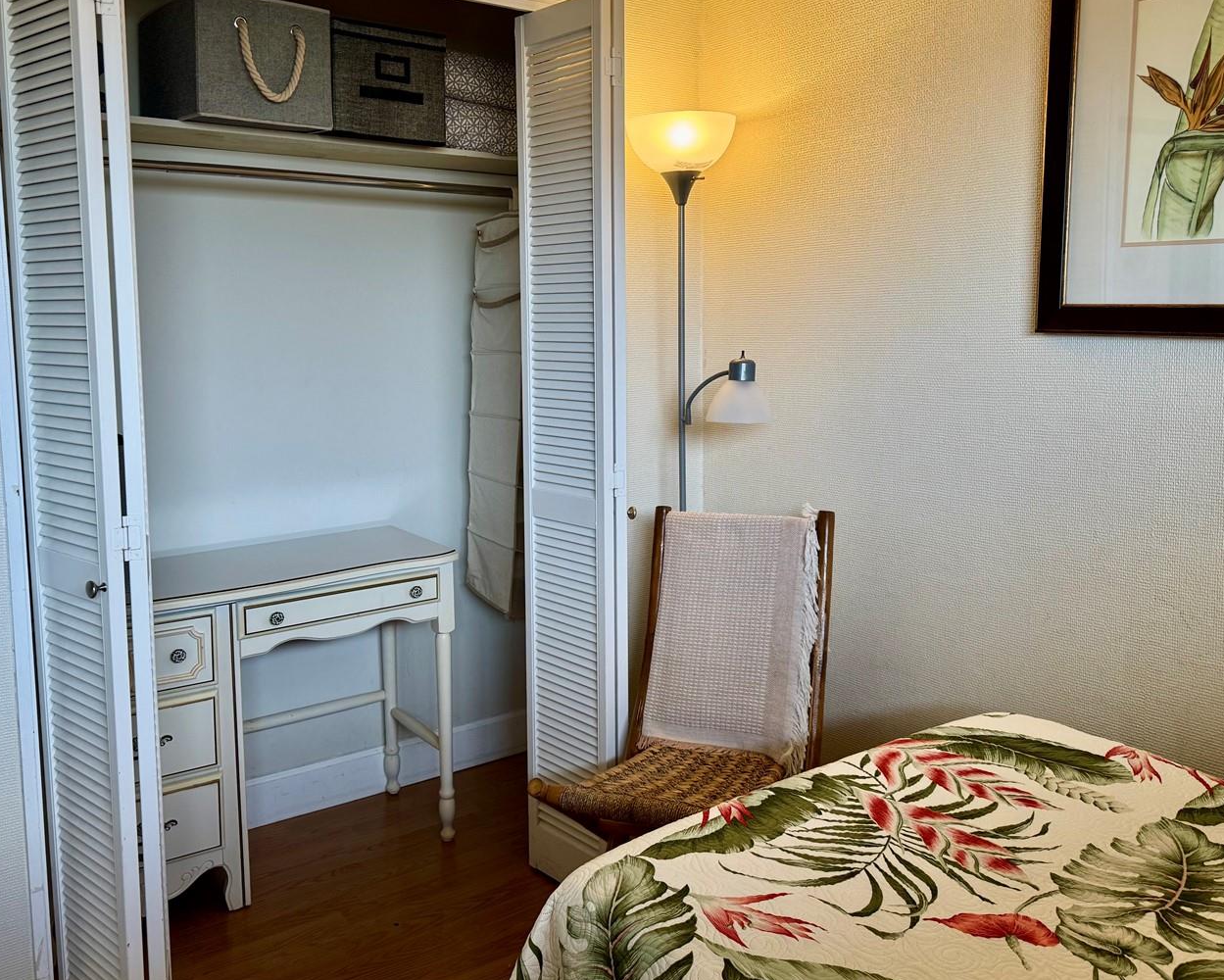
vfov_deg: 48.5
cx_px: 603
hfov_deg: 58.8
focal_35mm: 30
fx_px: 1087
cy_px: 443
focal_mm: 6.76
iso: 125
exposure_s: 1/120
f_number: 1.78
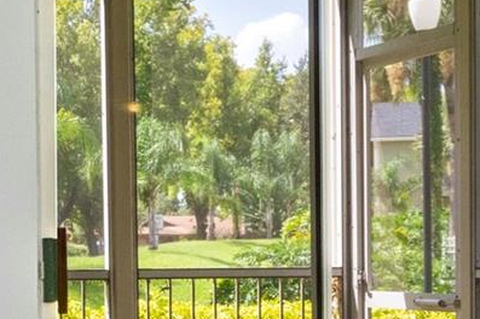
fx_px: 1665
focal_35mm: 125
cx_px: 17
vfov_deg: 10.9
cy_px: 263
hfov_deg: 16.1
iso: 1000
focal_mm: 31
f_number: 22
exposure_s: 1/100
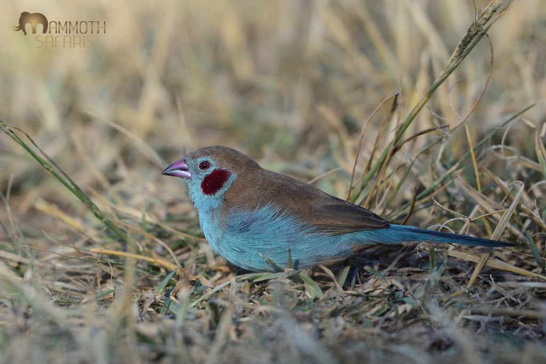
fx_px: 6067
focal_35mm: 400
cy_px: 182
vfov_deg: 3.4
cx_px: 273
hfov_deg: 5.2
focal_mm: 400
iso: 640
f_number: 5.6
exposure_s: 1/1600
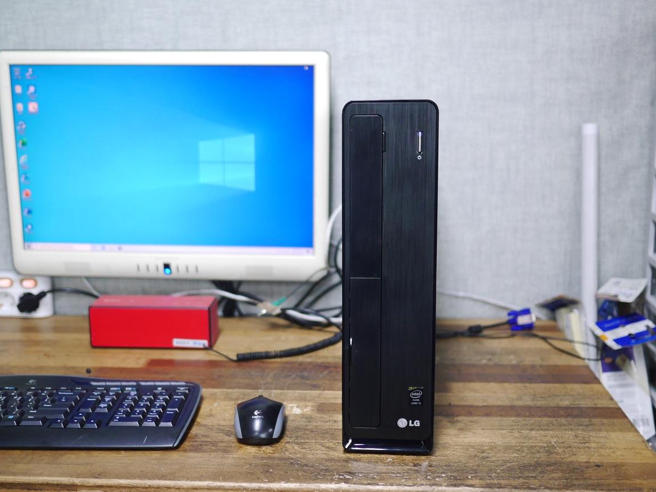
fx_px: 853
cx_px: 301
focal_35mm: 45
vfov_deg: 32.2
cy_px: 246
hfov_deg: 42.1
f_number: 1.7
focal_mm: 20
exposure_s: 1/200
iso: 800
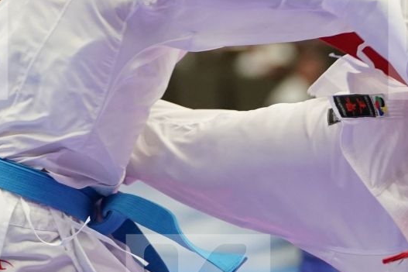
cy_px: 29
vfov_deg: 3.0
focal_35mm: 458
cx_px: 198
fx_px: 5189
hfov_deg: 4.5
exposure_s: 1/1000
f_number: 2.8
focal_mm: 134
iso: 2500
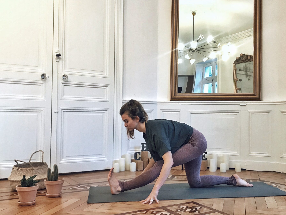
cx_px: 161
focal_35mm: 40
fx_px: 330
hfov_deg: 46.7
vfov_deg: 36.0
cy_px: 108
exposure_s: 1/17
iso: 64
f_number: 1.8
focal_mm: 3.99
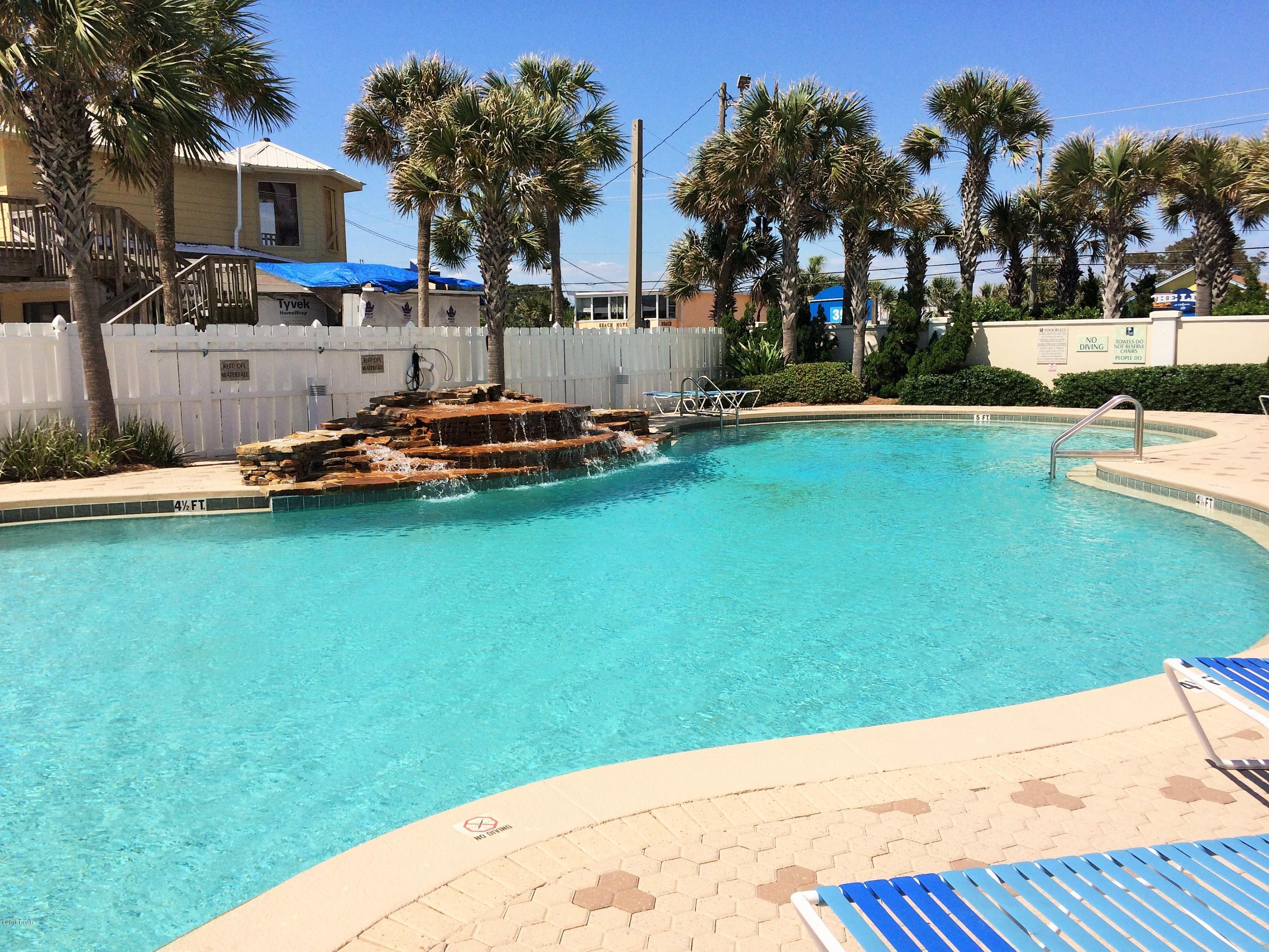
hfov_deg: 61.7
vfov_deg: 48.2
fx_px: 1063
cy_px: 476
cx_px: 634
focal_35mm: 29
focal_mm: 4.15
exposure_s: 1/4115
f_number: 2.2
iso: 32
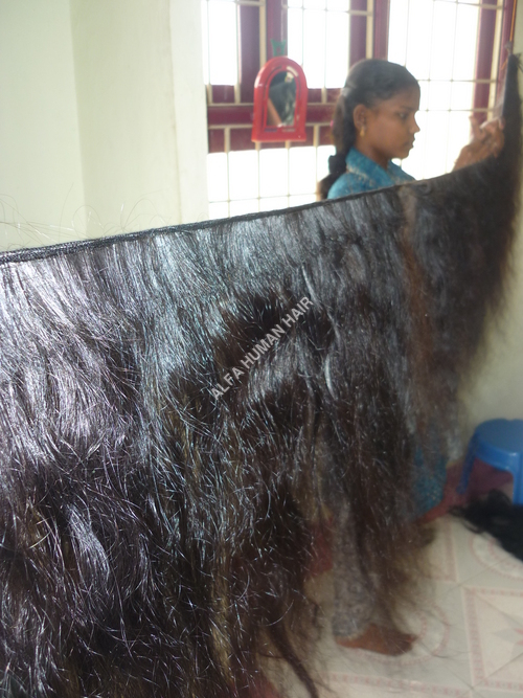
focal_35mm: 33
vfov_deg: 55.4
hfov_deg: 42.9
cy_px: 349
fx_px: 665
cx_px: 262
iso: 100
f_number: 2.8
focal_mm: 5.5
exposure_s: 1/30
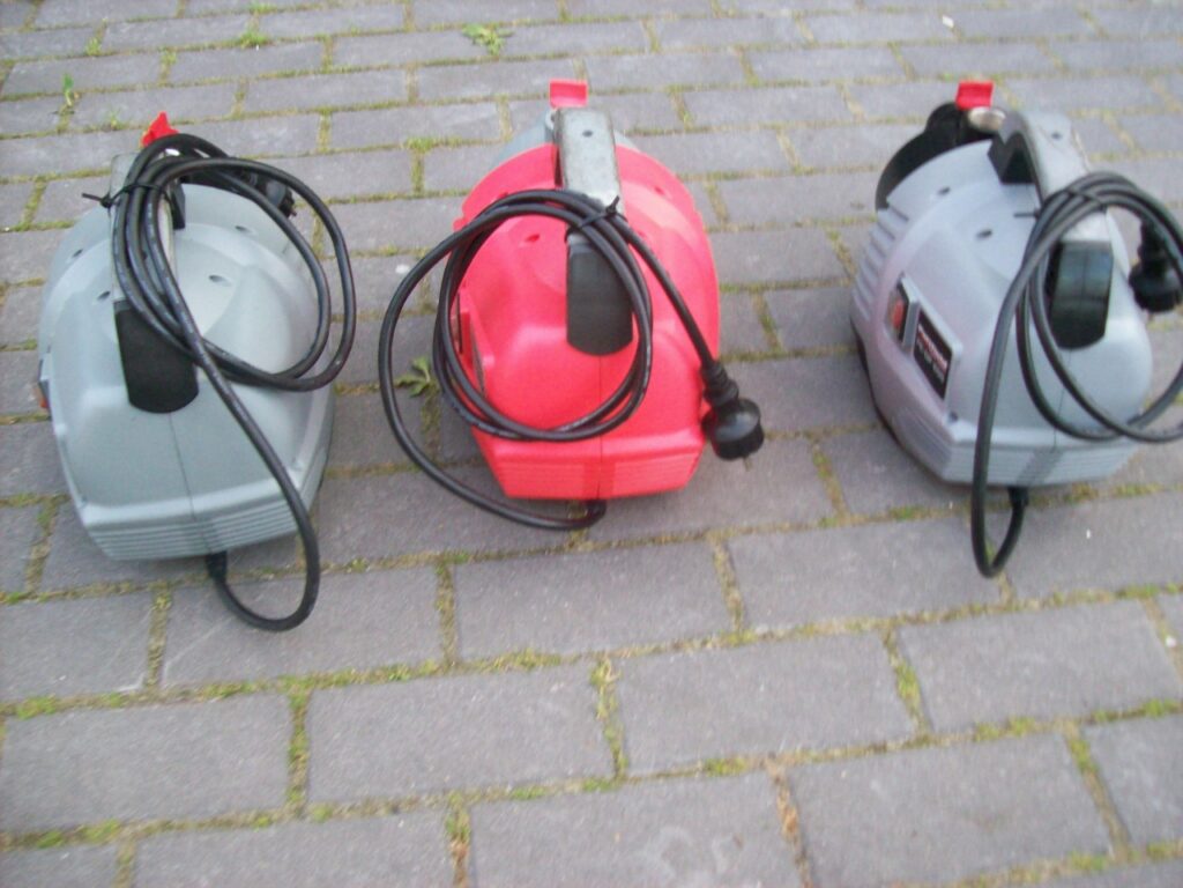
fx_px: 1230
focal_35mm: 36
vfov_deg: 39.7
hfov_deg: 51.4
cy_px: 444
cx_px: 592
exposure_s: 1/76.1
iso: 200
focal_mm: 6
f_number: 2.7
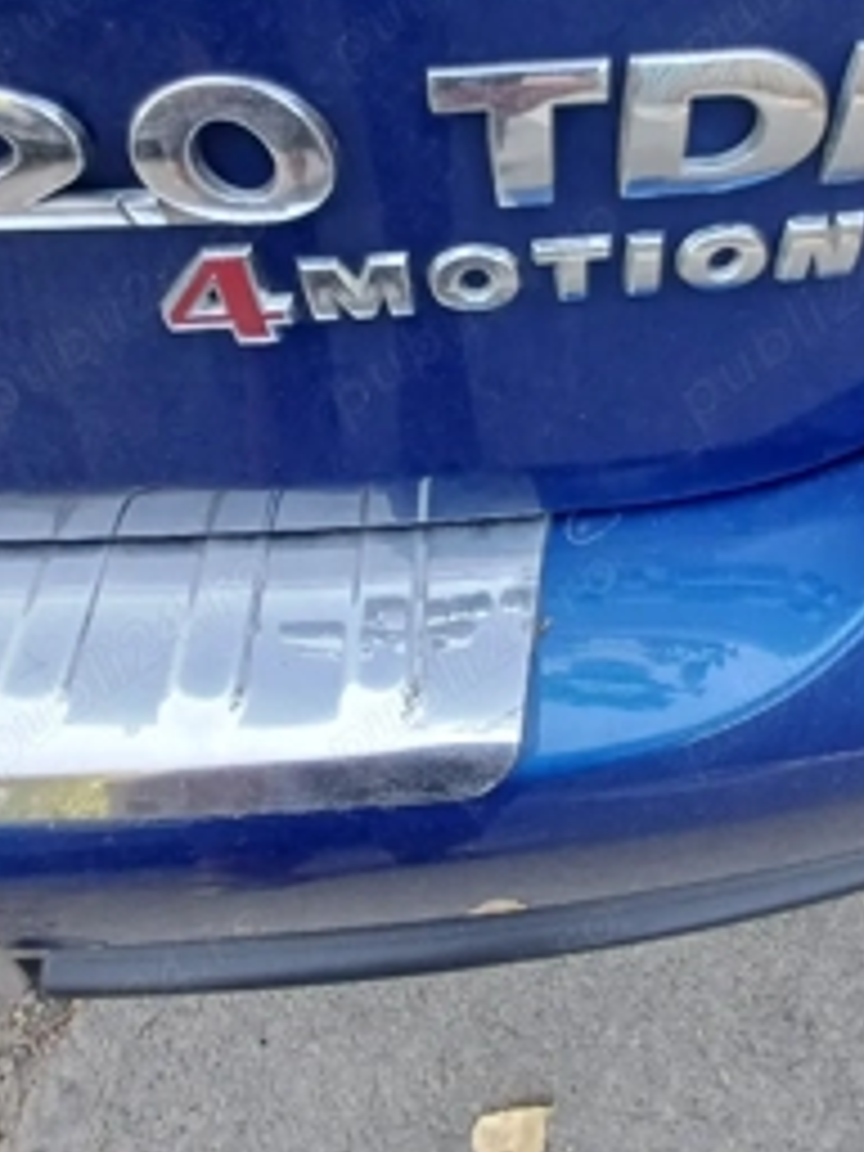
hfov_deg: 54.0
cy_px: 364
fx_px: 832
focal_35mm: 25
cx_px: 562
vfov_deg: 67.1
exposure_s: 1/100
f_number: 2.2
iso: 100
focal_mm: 1.64
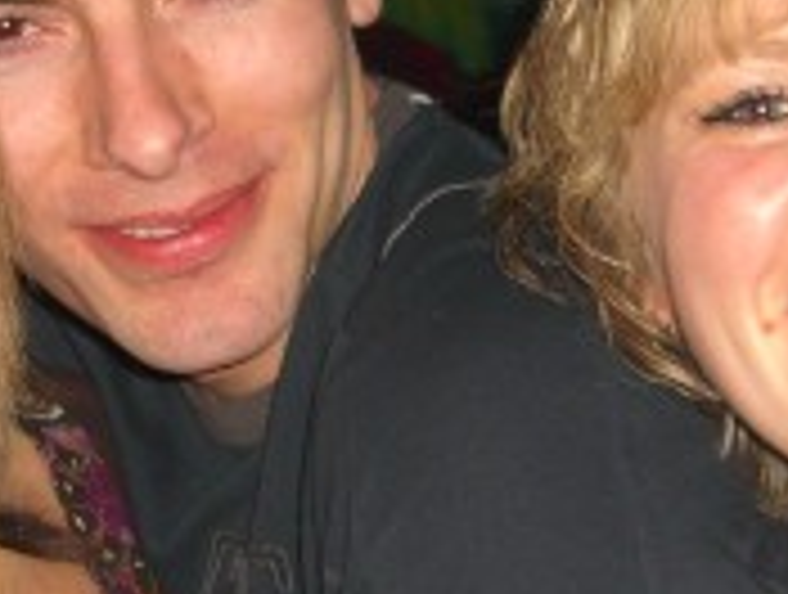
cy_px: 351
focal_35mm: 130
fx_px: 2965
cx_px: 378
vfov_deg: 11.4
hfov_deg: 15.1
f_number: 2.8
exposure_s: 1/60
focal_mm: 7.9
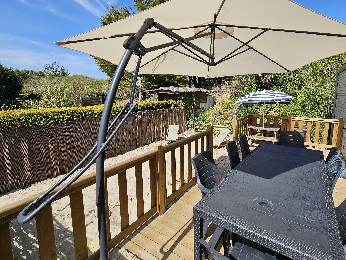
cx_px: 198
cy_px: 115
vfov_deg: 77.8
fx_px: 160
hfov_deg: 93.8
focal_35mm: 16
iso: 50
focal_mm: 2.2
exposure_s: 1/2071
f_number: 2.2
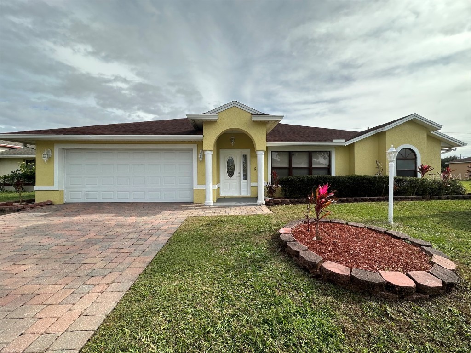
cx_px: 236
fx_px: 190
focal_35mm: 14
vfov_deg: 85.7
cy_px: 176
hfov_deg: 102.1
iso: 40
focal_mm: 2.22
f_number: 2.2
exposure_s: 1/1511
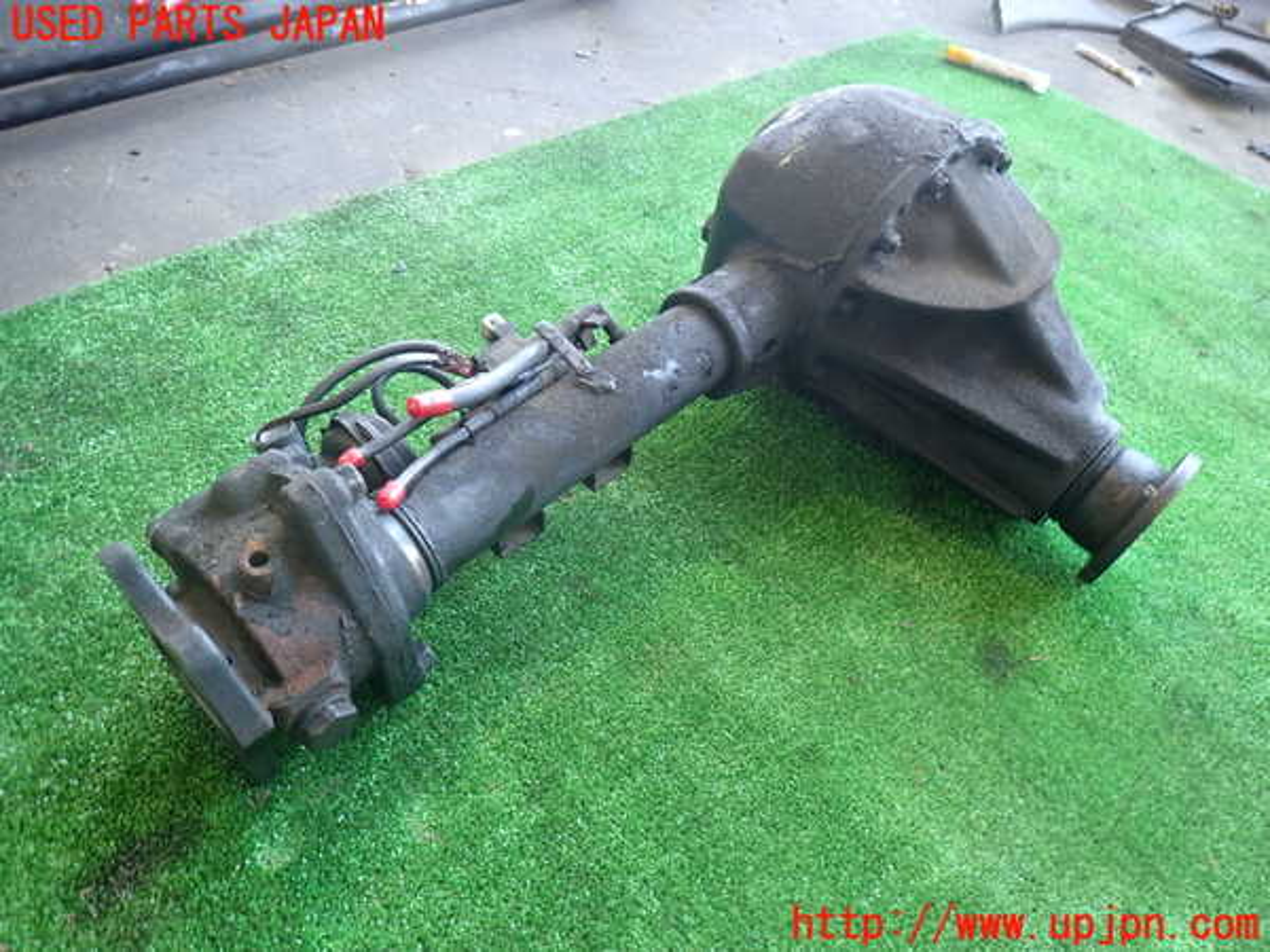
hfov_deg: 69.4
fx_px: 917
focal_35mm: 25
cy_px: 476
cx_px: 635
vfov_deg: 54.9
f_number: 2
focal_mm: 4.5
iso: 200
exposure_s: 1/40
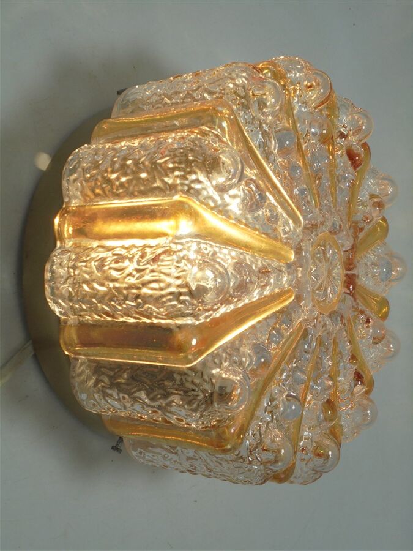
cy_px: 276
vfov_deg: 43.9
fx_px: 684
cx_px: 206
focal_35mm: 43
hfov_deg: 33.6
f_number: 4.5
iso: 100
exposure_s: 1/200
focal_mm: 7.8
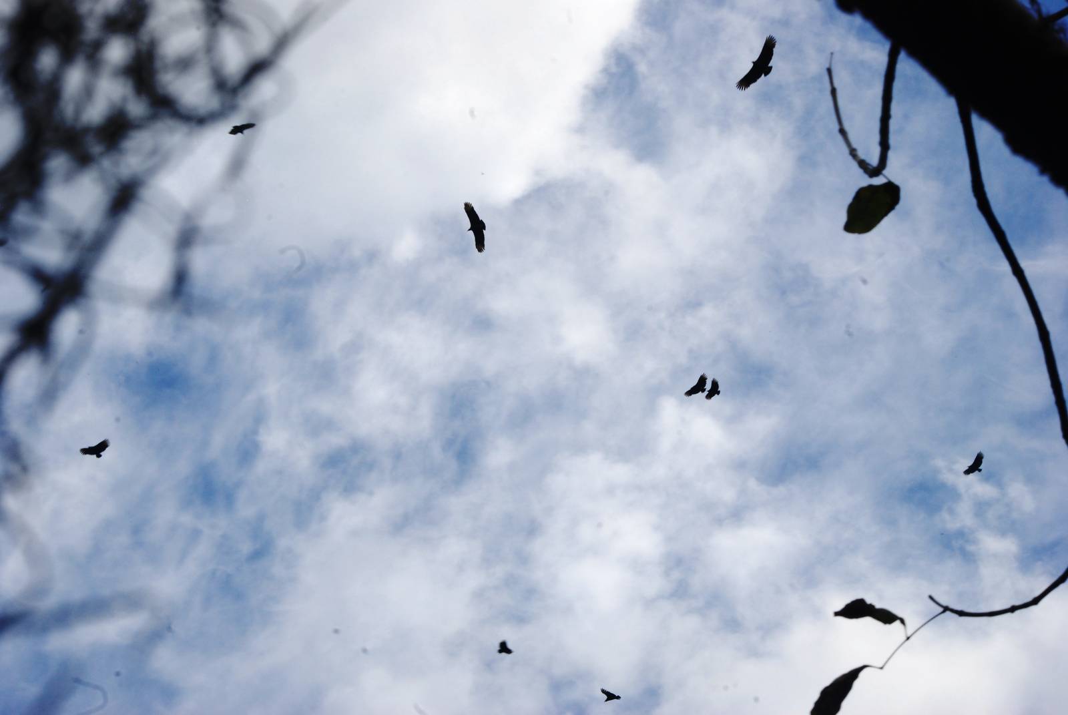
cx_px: 534
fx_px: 3119
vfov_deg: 13.1
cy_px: 358
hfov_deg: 19.4
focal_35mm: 105
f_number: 22
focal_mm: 70
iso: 400
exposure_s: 1/160
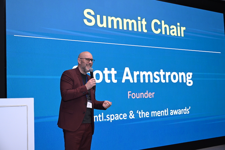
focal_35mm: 47
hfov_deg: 41.9
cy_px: 75
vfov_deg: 28.6
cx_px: 112
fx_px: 294
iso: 1600
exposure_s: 1/200
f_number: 4
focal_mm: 47
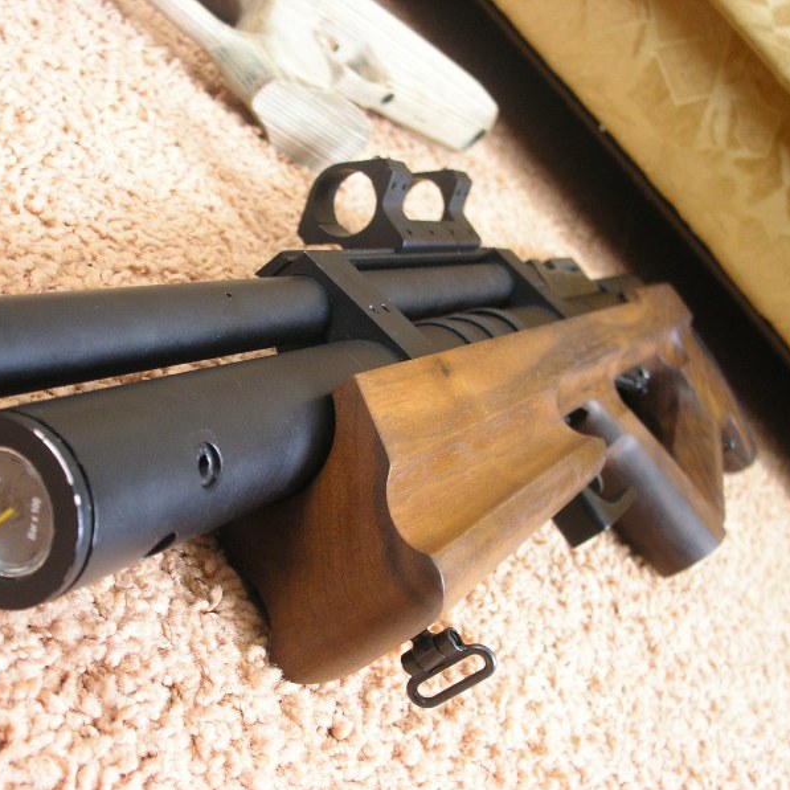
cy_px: 396
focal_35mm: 45
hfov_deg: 37.3
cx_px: 285
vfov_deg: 37.6
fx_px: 1162
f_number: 2.8
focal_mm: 7.8
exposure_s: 1/10
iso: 200
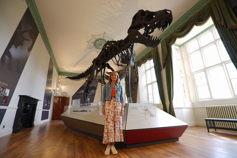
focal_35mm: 16
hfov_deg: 96.7
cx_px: 118
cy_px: 79
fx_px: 105
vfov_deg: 73.8
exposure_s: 1/5
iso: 50
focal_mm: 16
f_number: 5
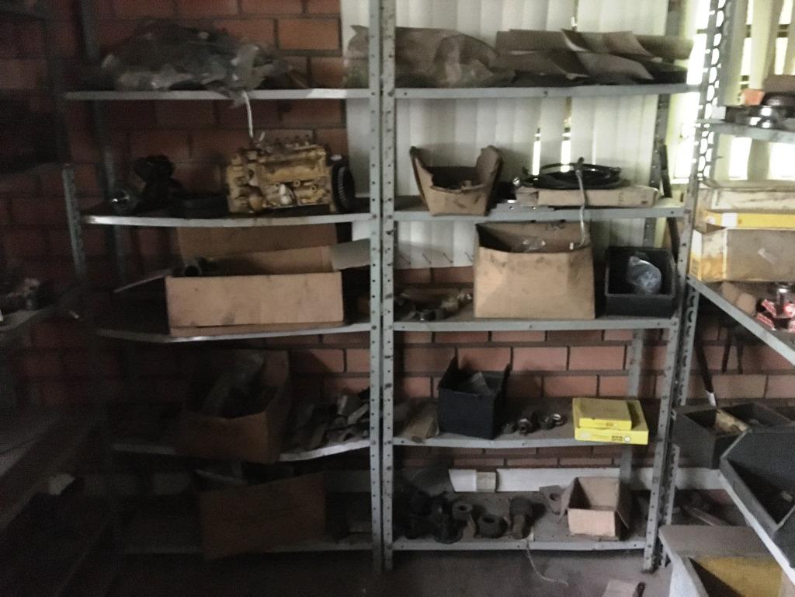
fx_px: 666
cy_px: 298
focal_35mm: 29
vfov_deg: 48.2
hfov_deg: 61.7
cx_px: 398
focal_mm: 4.15
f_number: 2.2
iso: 1600
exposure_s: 1/15
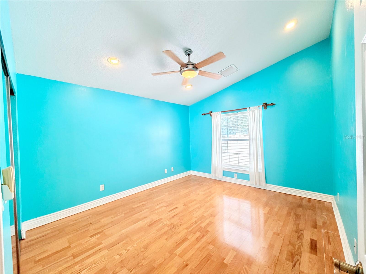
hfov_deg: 102.1
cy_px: 137
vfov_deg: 85.7
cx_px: 183
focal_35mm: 14
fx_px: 148
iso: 200
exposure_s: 1/120
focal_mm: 2.22
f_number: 2.2
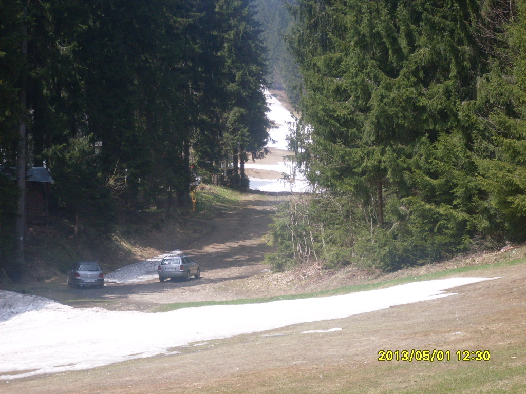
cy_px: 197
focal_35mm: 103
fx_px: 1565
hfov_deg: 19.1
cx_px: 263
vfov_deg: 14.4
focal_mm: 17.1
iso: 80
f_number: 4.8
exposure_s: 1/350
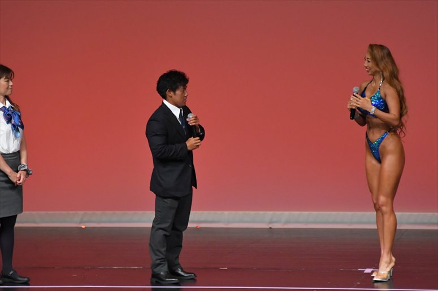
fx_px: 4196
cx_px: 219
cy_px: 146
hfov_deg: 6.0
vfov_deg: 4.0
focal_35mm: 345
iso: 4000
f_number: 5.6
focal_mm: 230
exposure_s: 1/400
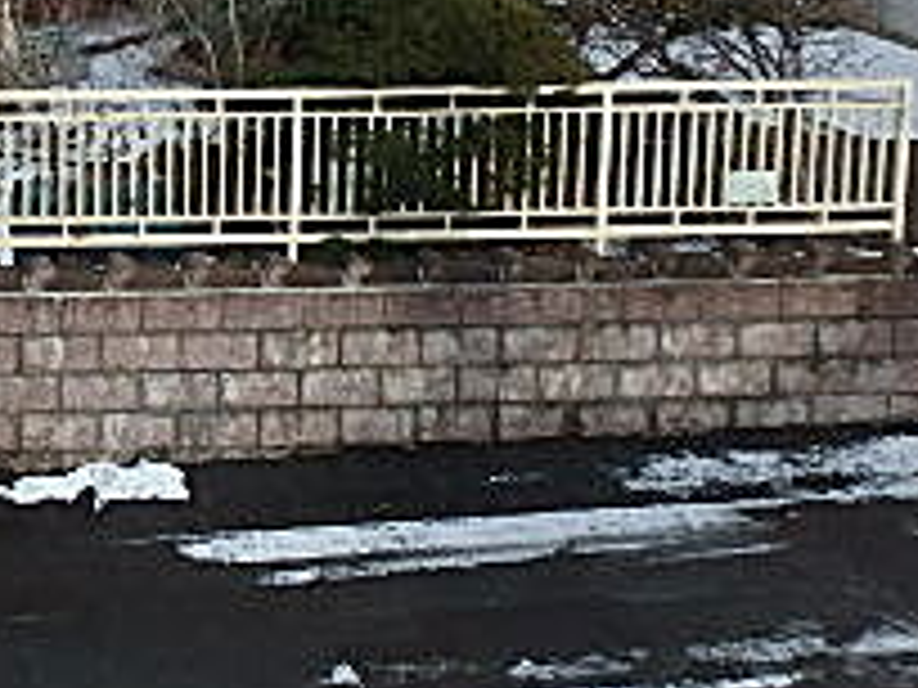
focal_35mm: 66
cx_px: -346
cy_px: -144
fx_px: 1750
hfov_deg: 24.6
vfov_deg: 20.7
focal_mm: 3.7
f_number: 3.5
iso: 125
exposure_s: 1/640
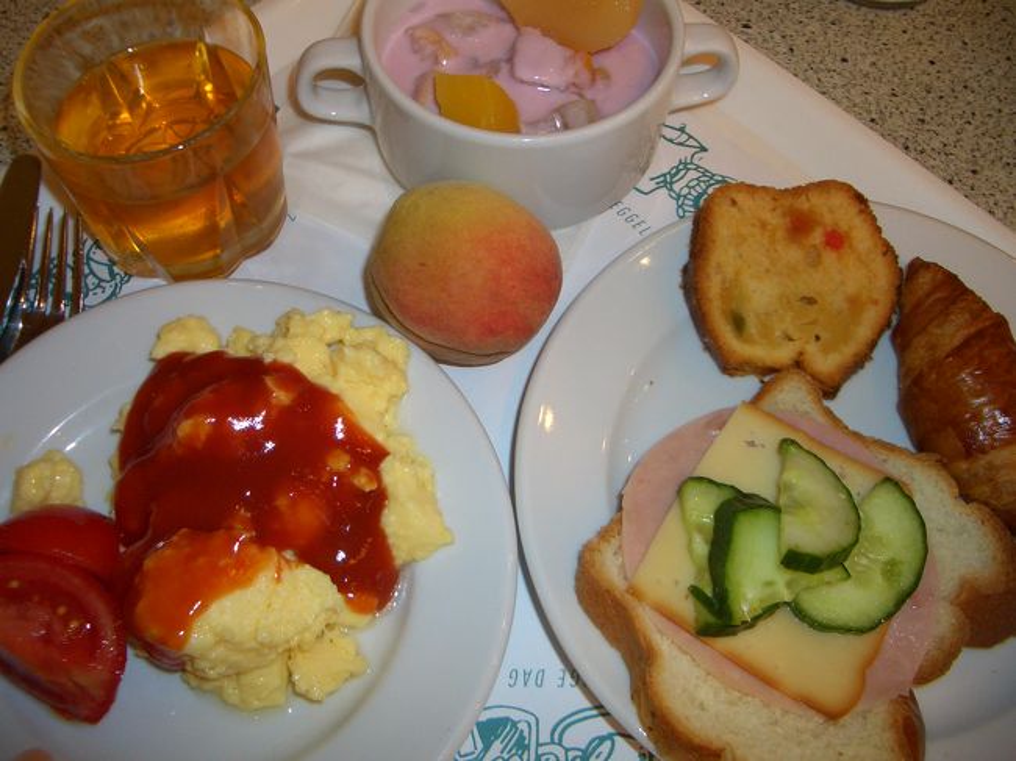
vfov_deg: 40.7
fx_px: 1027
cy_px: 380
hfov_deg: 52.6
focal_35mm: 35
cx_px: 508
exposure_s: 1/60
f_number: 2.6
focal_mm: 5.8
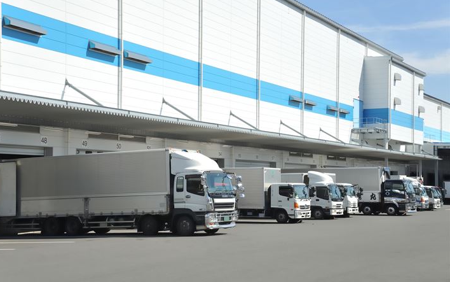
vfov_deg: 22.4
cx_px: 222
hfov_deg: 35.1
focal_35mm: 58
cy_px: 139
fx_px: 712
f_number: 11
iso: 400
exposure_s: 1/400
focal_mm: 56
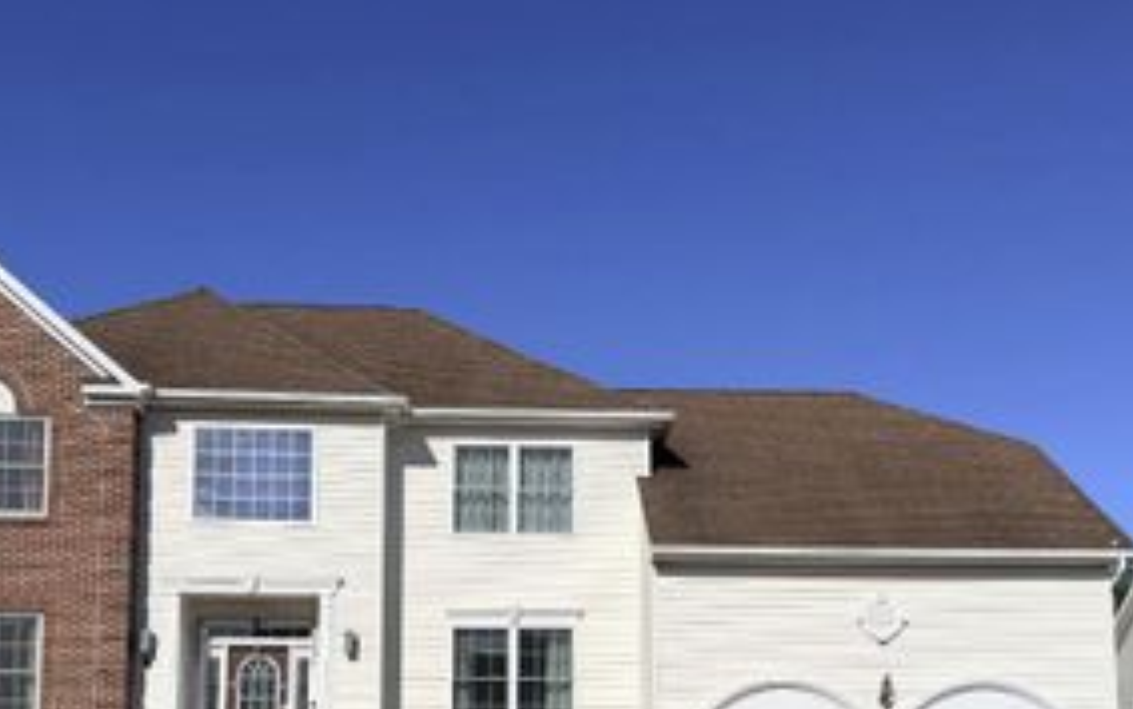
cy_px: 643
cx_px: 597
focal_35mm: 45
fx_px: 1390
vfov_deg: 27.5
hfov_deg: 44.3
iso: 80
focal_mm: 6.76
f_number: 1.78
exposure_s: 1/11905
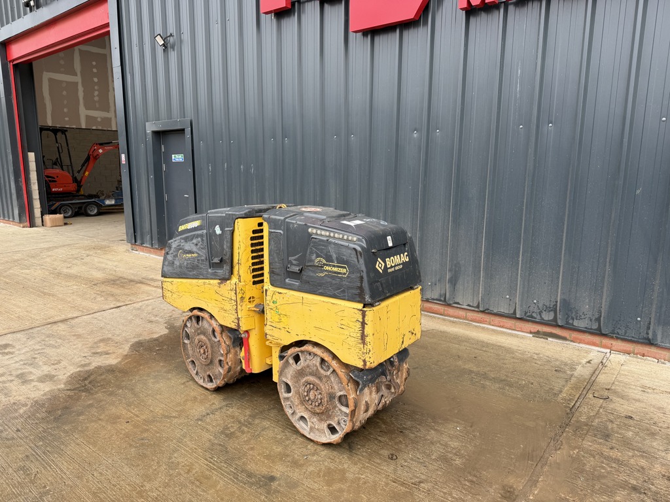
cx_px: 335
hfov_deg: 71.6
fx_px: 465
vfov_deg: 56.8
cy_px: 251
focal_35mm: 24
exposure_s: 1/419
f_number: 1.78
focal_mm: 6.76
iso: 80
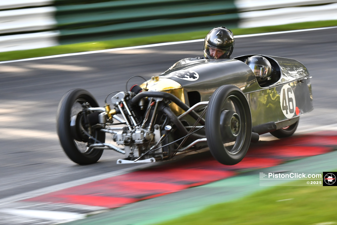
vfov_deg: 7.6
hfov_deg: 11.4
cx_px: 168
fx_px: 1685
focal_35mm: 180
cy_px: 112
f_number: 5
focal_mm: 120
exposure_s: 1/100
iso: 560
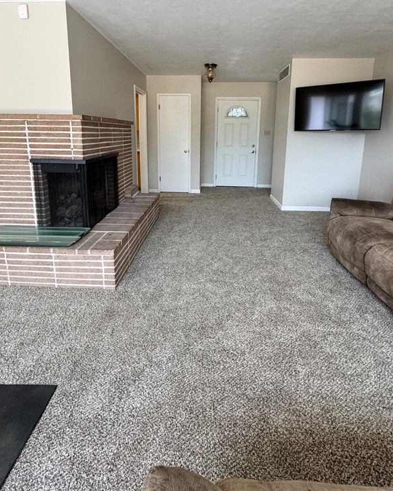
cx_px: 195
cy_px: 181
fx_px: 276
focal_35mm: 19
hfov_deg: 70.9
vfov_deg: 81.6
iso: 160
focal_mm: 2.22
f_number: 2.2
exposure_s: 1/120
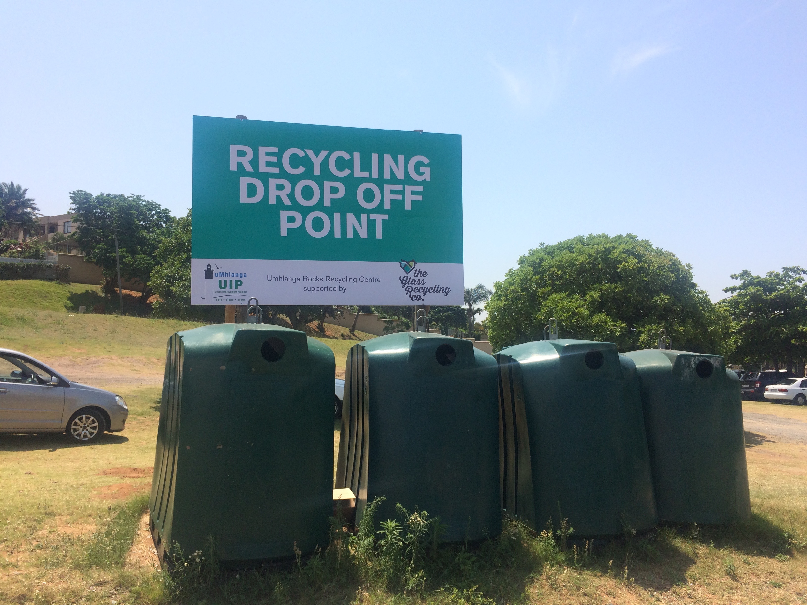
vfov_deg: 48.2
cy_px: 302
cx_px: 404
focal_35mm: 29
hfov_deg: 61.7
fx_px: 676
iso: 32
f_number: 2.2
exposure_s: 1/2160
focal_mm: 4.15
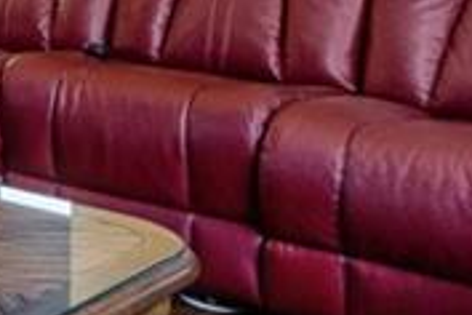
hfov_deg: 15.8
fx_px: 1141
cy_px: -120
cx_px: -573
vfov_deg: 14.9
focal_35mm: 87
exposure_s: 1/3
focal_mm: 10
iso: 320
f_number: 8
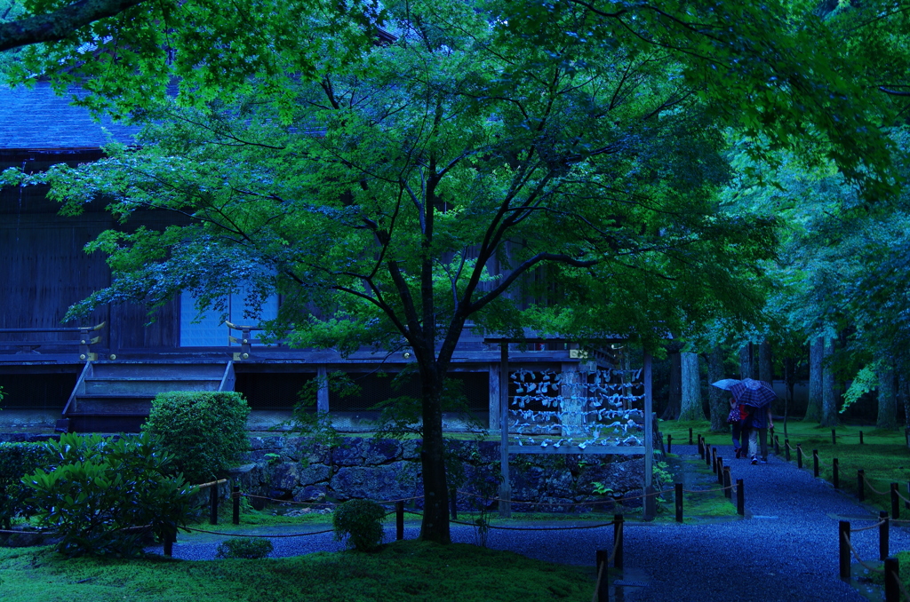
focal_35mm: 46
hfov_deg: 42.8
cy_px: 301
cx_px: 455
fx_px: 1160
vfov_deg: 29.1
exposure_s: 1/40
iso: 200
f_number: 6.3
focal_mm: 31
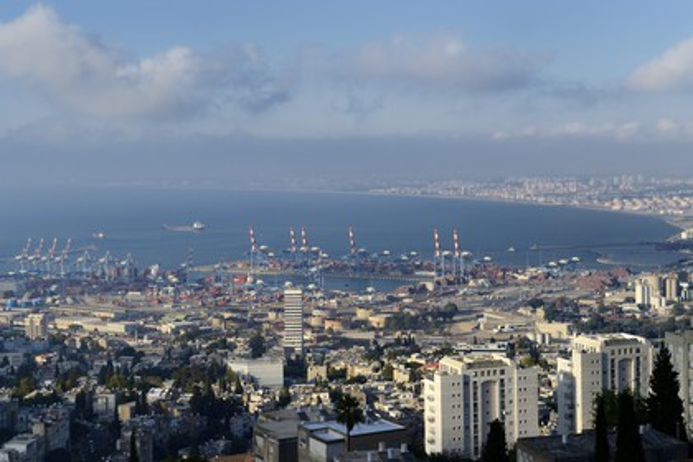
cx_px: 346
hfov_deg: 33.4
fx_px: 1155
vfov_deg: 22.6
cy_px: 231
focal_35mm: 60
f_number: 8
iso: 250
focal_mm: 60
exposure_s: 1/640
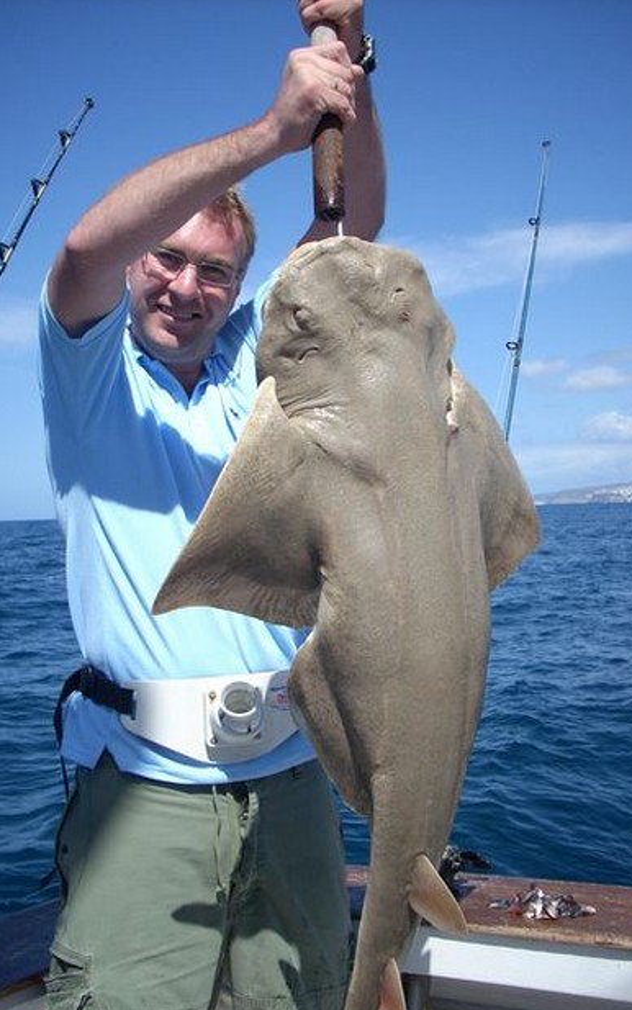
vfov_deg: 49.3
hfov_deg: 32.0
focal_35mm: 40
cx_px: 359
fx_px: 1102
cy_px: 511
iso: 64
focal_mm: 6.2
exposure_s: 1/310
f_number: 5.6
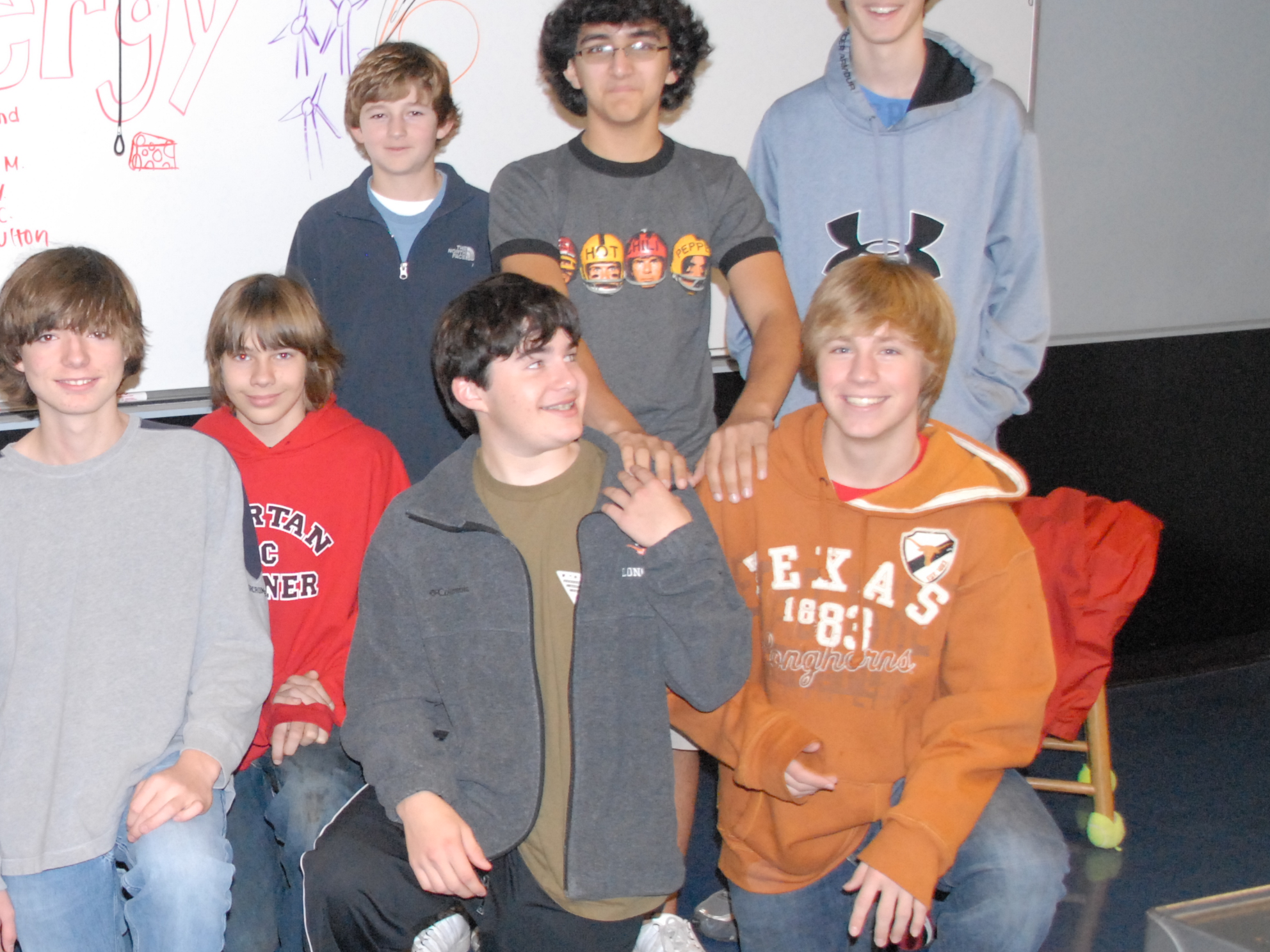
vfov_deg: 23.6
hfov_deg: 29.4
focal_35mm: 62
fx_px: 2275
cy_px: 461
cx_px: 37
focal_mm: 22
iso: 1600
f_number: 5.6
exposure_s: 1/60
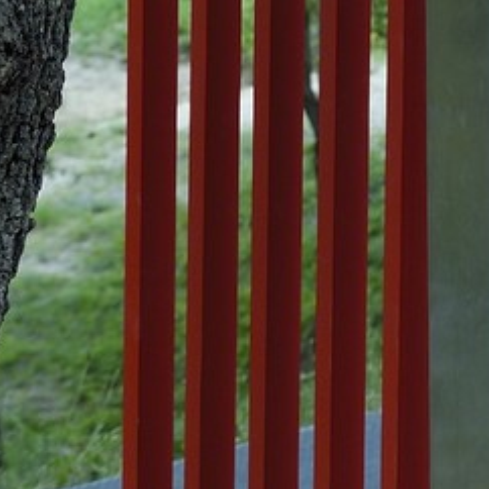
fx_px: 2605
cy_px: -121
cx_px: 1412
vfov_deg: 10.5
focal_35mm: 163
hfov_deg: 8.9
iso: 200
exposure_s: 1/40
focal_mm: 29
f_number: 5
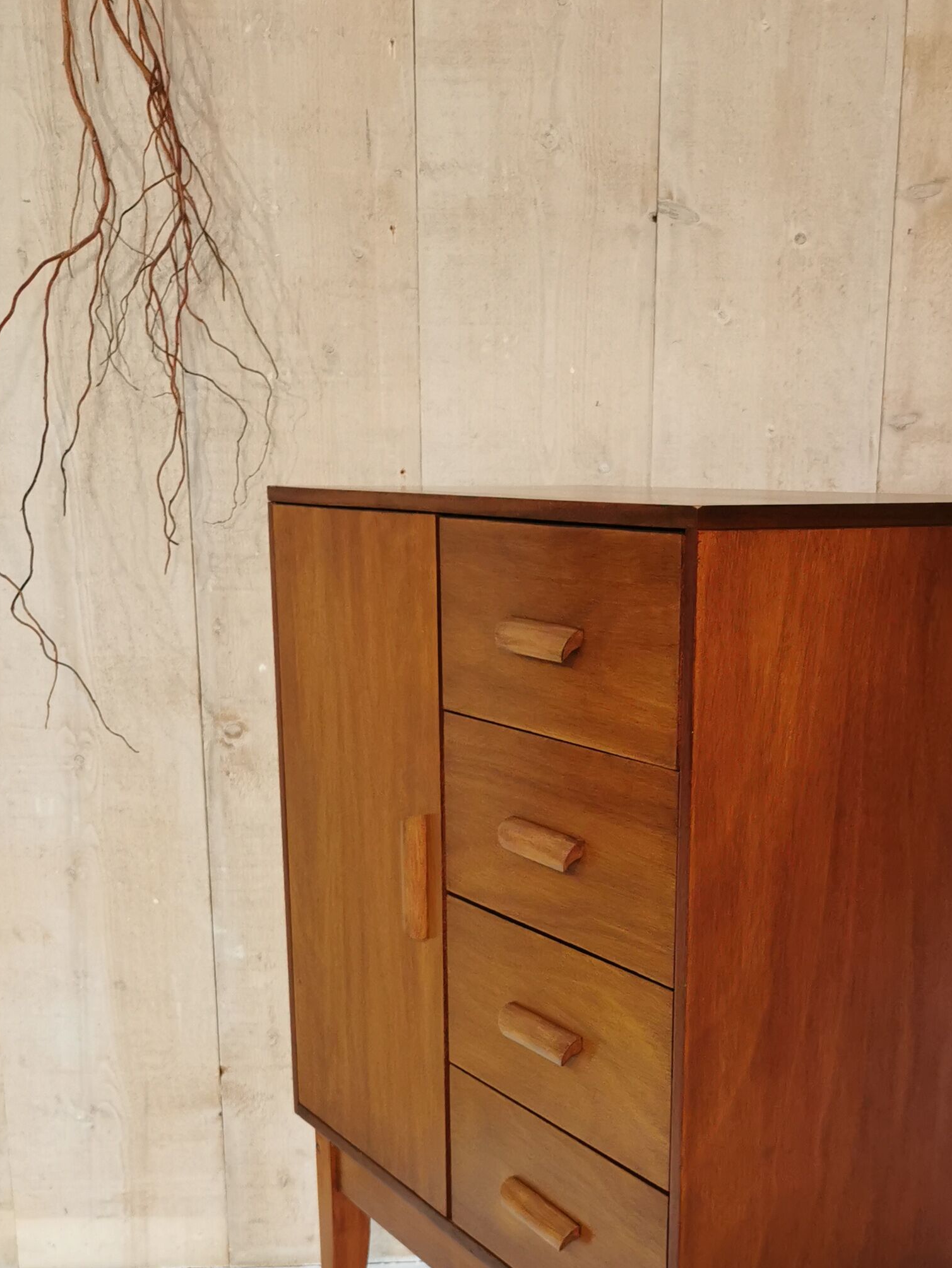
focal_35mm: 49
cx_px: 564
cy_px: 1026
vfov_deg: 37.4
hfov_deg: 29.6
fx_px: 1796
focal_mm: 5.58
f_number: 1.8
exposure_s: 1/100
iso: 160
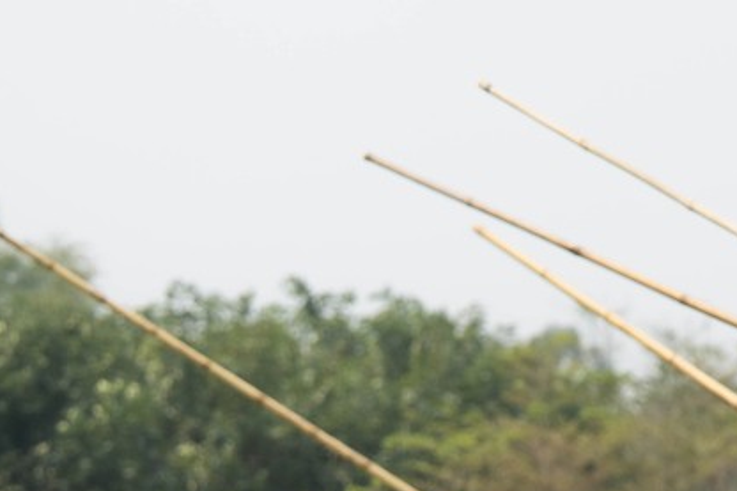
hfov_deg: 5.5
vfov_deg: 3.7
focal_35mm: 370
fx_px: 7571
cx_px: 1442
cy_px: 416
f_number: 4
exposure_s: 1/800
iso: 125
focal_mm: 77
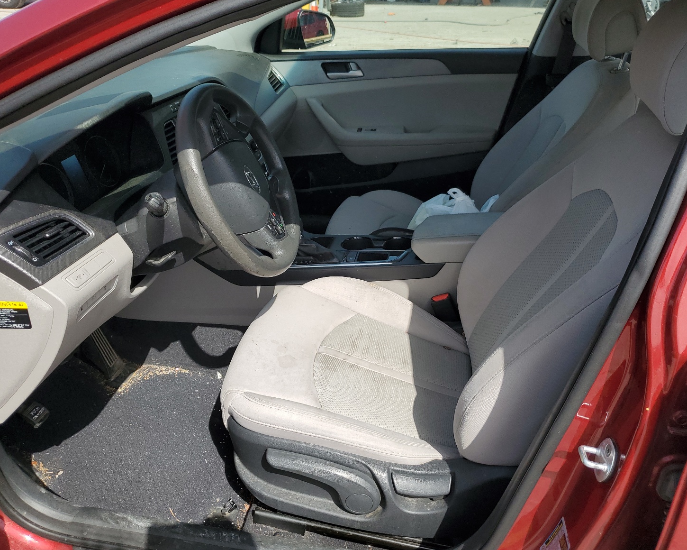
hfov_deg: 62.2
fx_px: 569
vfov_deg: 51.5
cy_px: 274
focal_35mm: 28
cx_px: 357
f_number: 1.5
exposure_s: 1/1667
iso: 50
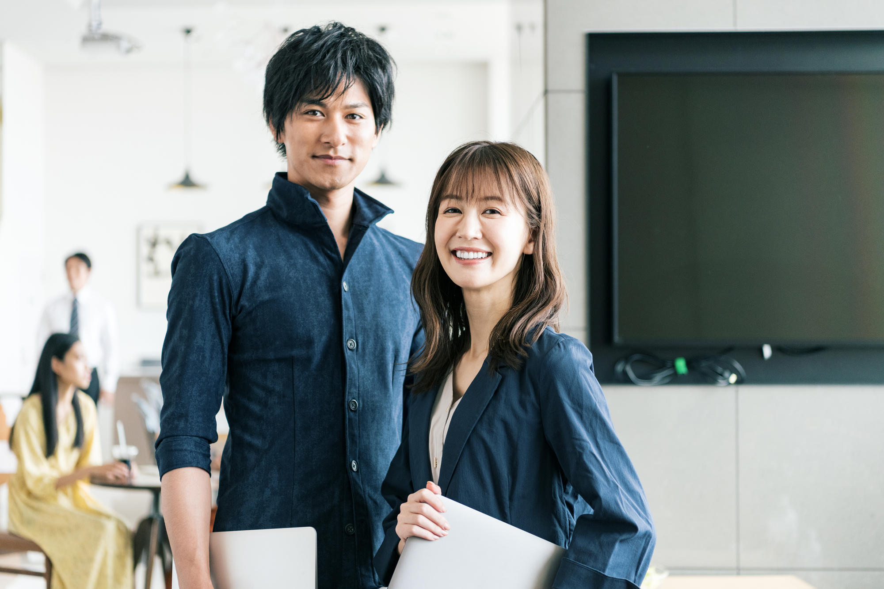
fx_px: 1719
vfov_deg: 19.5
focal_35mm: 70
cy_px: 294
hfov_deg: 28.8
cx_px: 442
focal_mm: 70
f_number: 2.8
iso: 800
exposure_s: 1/200
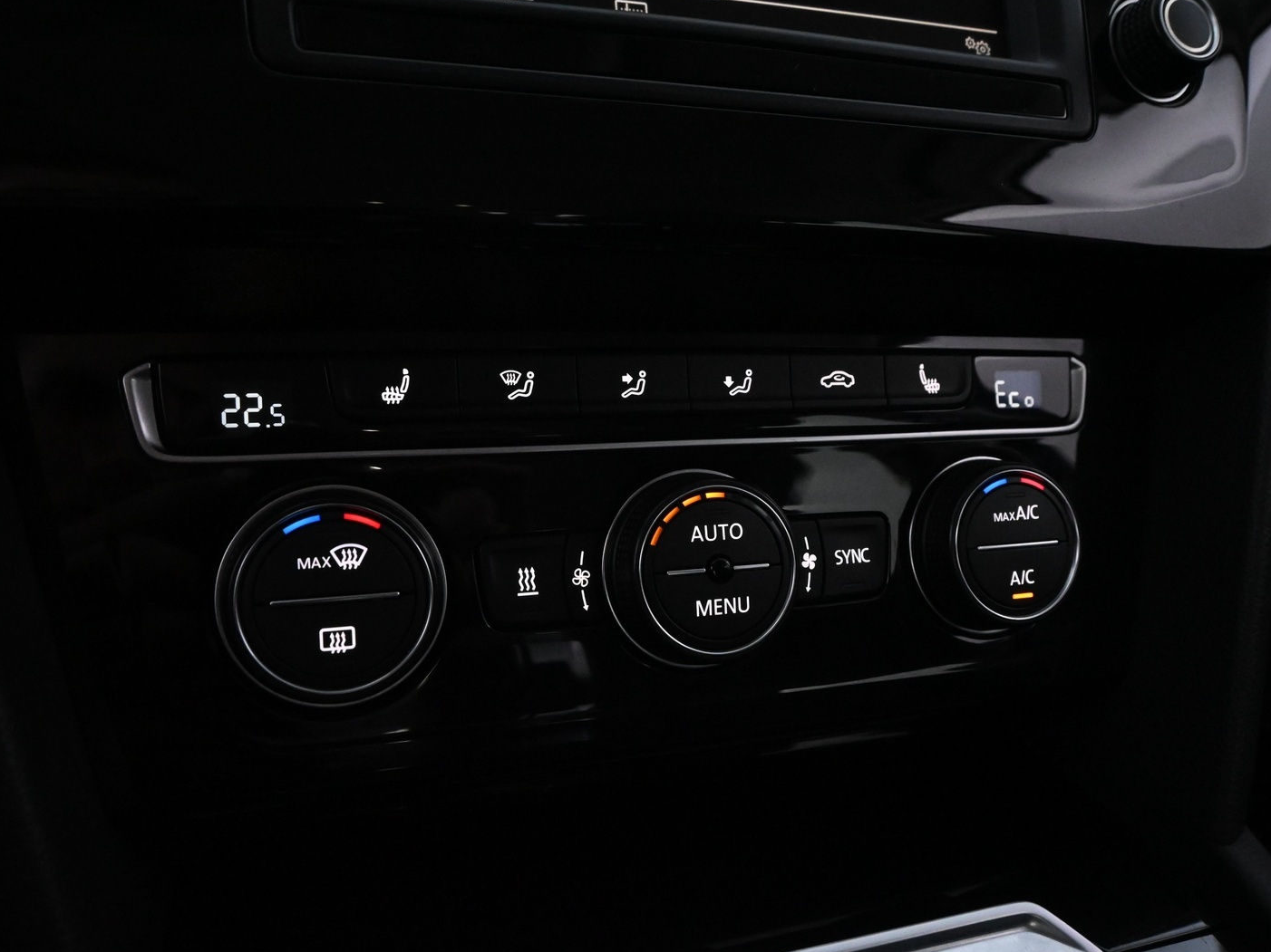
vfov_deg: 46.8
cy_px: 479
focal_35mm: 30
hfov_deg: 59.9
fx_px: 1101
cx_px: 672
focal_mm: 18
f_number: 6.3
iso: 5000
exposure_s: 1/50
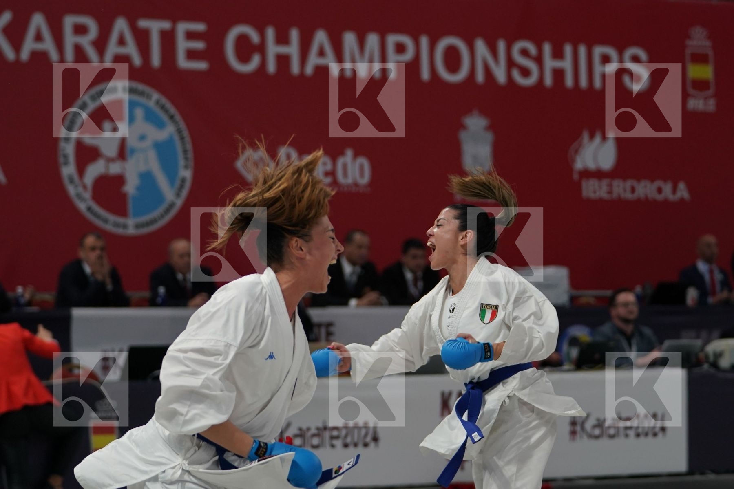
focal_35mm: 148
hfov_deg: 13.9
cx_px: 367
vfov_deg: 9.3
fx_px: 3017
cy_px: 244
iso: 1000
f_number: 2.8
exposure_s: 1/1000
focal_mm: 99
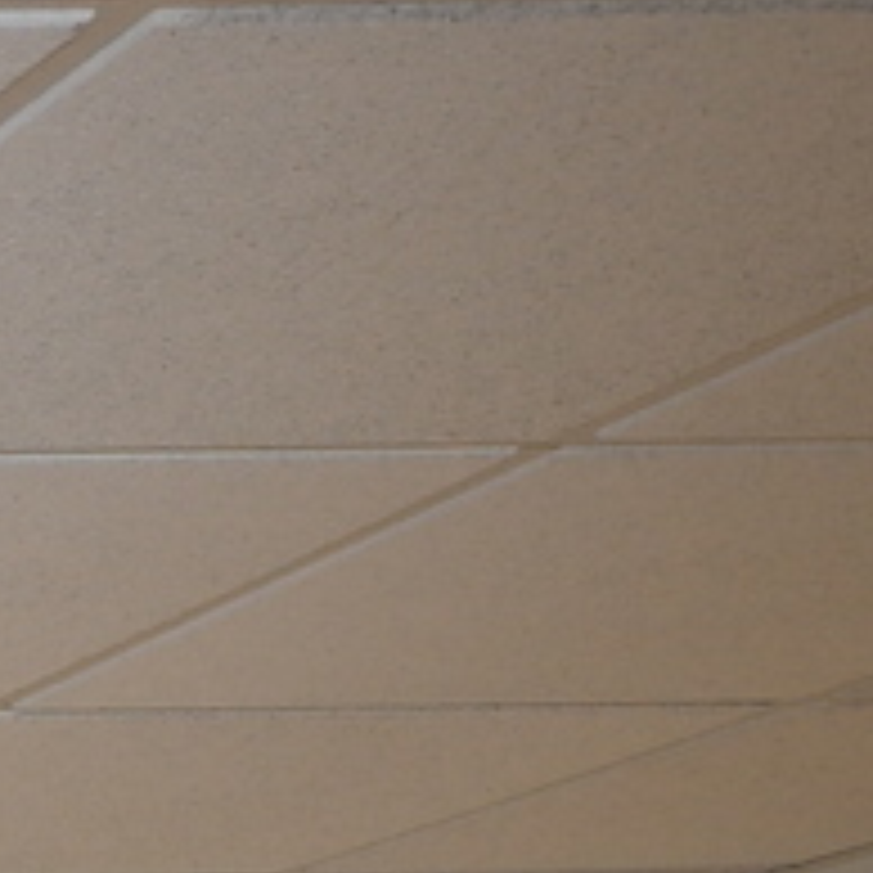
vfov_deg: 11.6
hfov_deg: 8.8
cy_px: 1976
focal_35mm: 128
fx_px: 3652
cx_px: -2313
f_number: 4.5
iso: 200
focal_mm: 12
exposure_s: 1/60
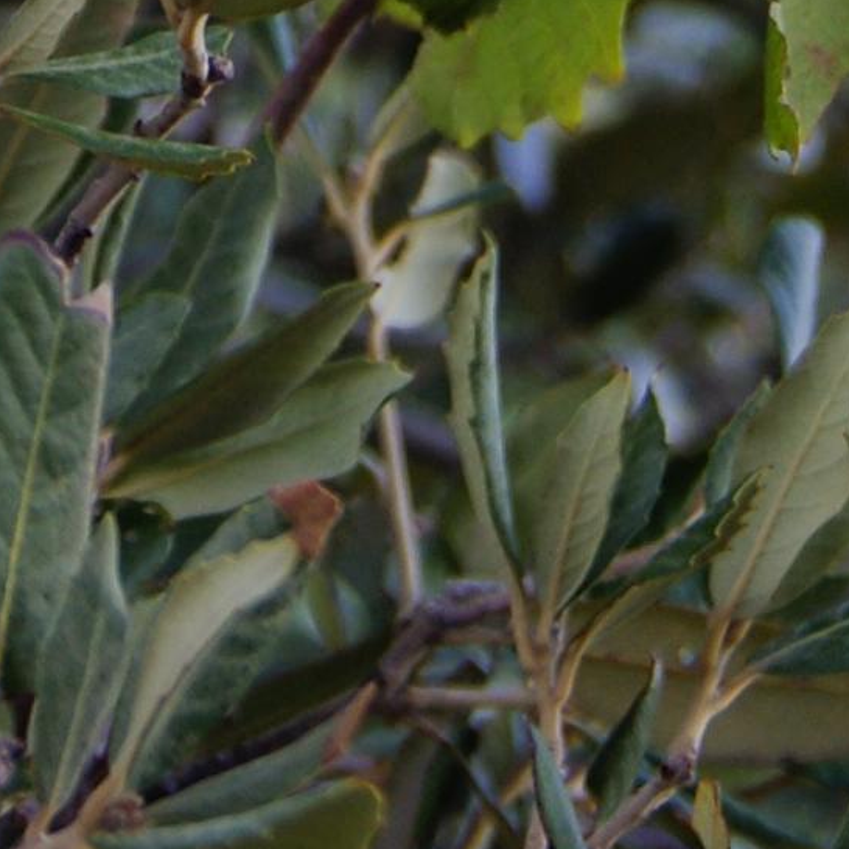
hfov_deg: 5.5
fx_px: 8797
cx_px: -65
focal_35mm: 317
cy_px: -1104
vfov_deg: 5.4
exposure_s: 1/60
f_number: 5
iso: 100
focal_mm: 35
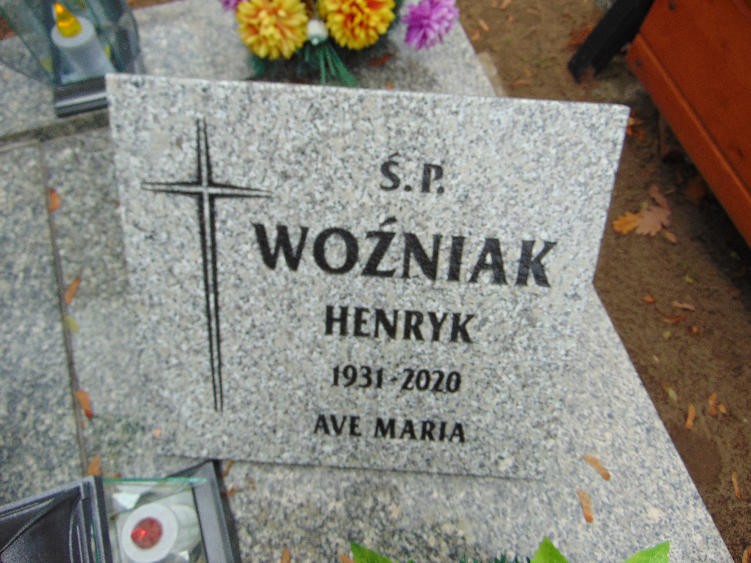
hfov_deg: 69.4
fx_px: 542
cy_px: 282
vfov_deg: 54.9
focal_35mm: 25
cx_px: 376
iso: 80
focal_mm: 4.5
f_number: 3
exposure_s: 1/40
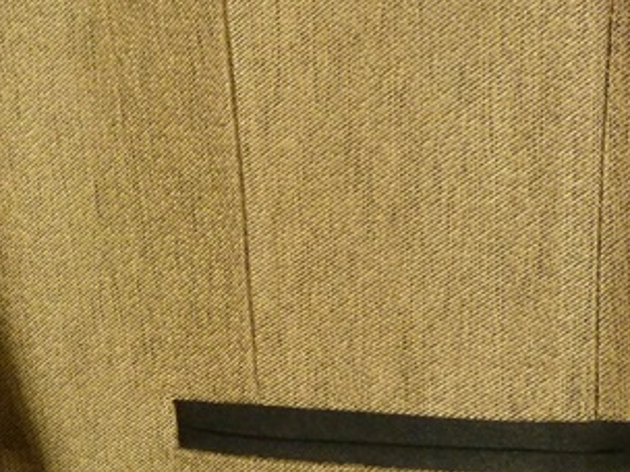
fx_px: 1438
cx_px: 187
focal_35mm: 79
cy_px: 257
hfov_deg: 24.5
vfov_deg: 18.7
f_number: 3.4
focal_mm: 5.4
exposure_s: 1/100
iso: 400
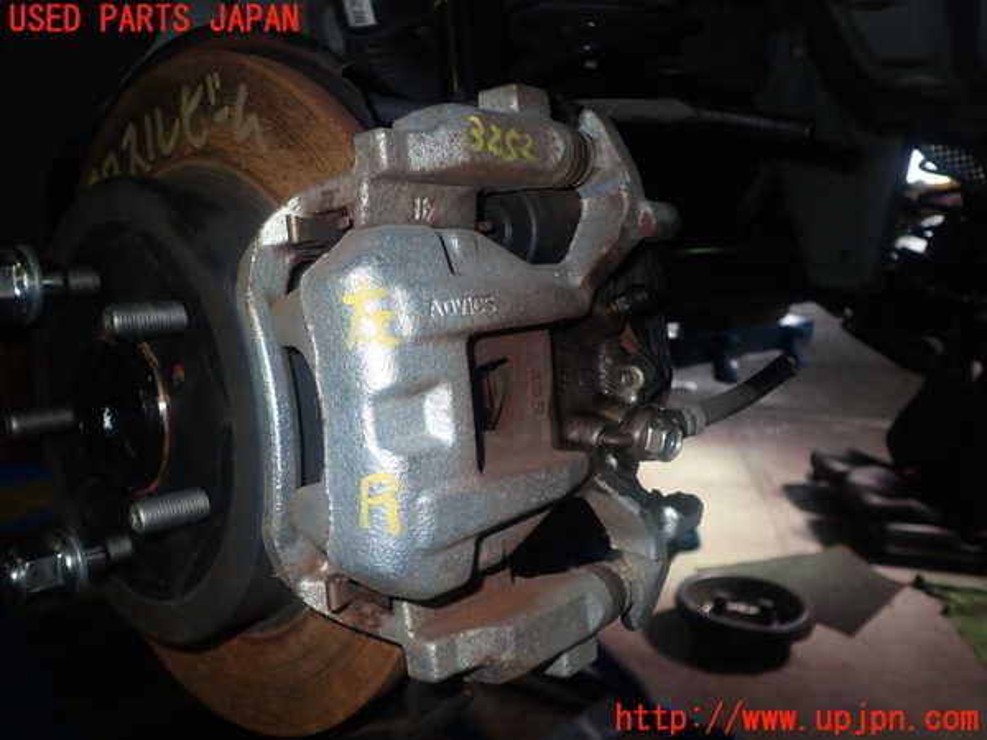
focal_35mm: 30
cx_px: 494
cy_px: 370
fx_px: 855
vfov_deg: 46.8
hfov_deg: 60.0
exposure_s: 1/30
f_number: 6.3
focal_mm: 5.4
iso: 200
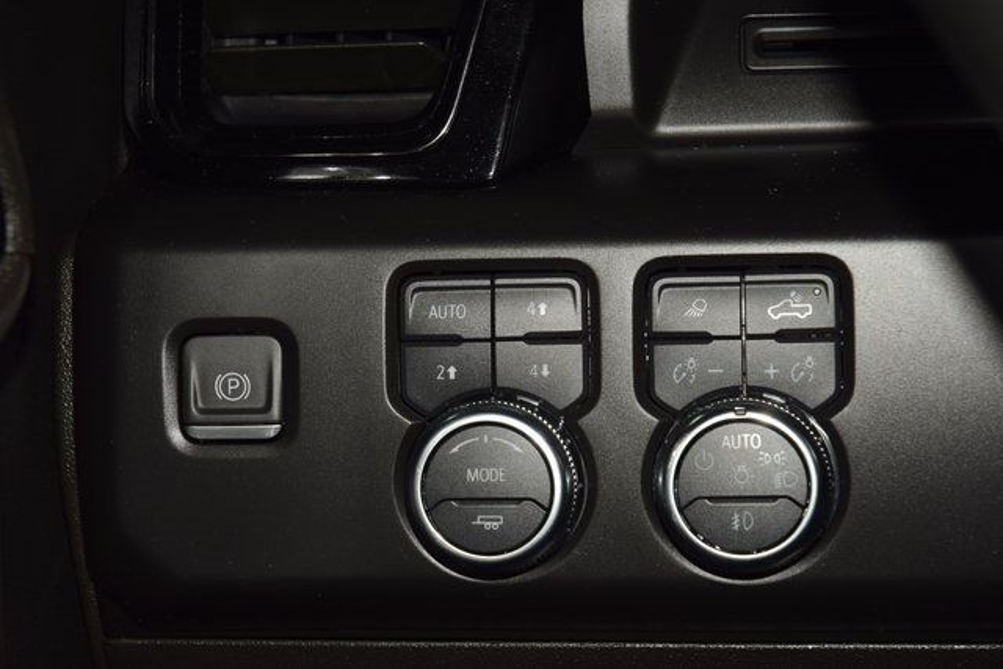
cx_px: 502
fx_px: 2926
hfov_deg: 19.5
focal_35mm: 105
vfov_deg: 13.0
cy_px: 334
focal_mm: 70
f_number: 8
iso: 100
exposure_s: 1/125
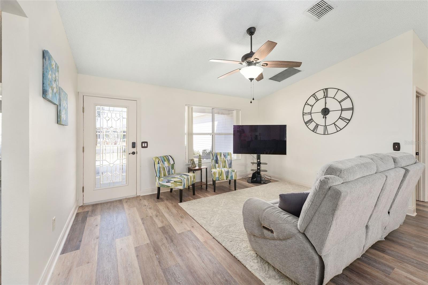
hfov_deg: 104.3
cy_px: 142
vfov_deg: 81.2
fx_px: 166
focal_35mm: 14
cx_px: 214
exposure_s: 1/15
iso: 400
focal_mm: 14
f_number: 7.1
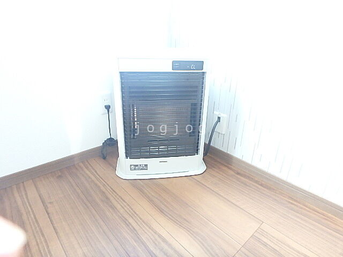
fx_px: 208
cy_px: 128
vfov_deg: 63.4
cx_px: 172
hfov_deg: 79.0
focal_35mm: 21
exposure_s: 1/30
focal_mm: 3.7
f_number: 3.5
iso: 800
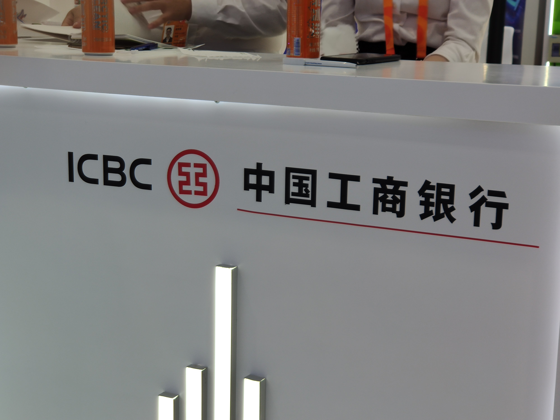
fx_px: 987
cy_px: 210
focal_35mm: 61
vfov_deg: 24.0
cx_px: 280
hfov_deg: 31.7
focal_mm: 6.22
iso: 114
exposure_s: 1/100
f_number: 2.2
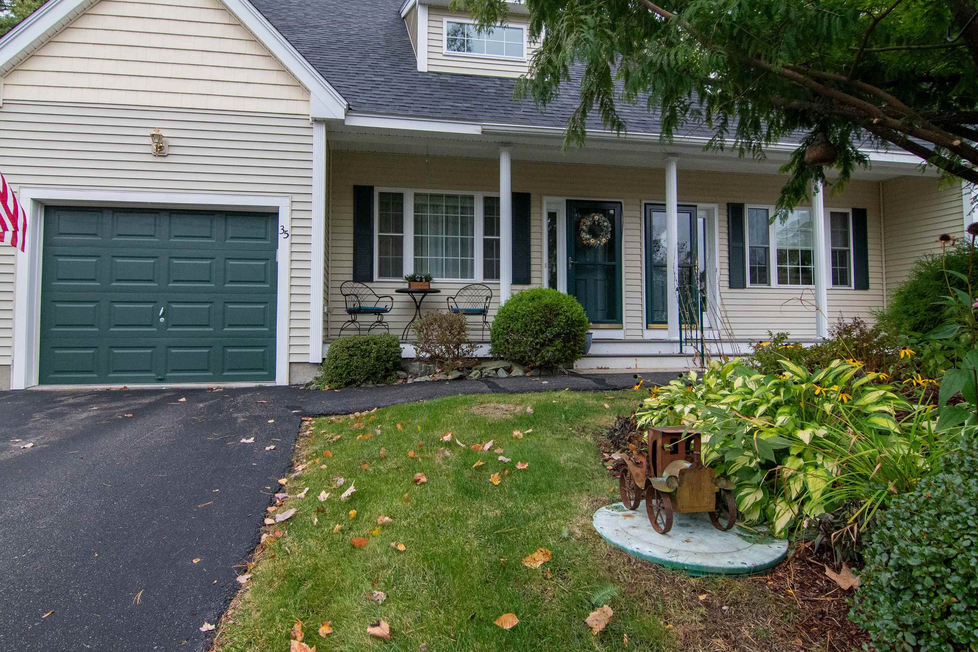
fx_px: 532
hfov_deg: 85.0
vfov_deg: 62.9
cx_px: 456
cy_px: 298
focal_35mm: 20
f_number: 5.6
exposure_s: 1/1000
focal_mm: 11
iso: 1600
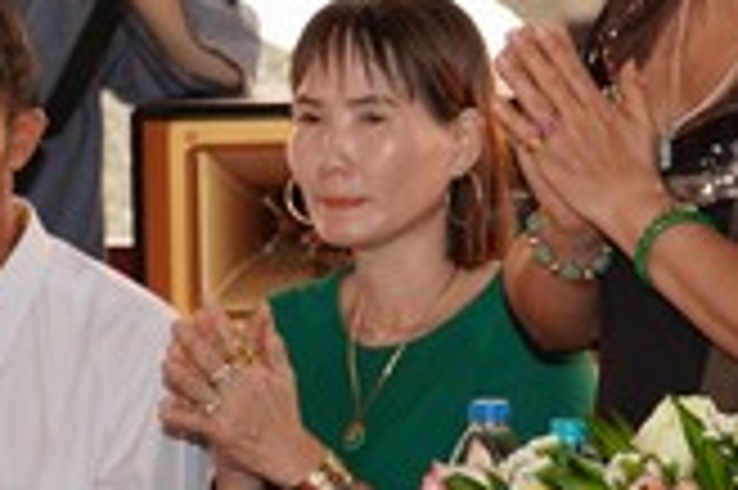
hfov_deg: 6.9
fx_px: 6103
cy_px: -115
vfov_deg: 4.6
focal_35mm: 298
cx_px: 603
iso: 640
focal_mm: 75
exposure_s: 1/160
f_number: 4
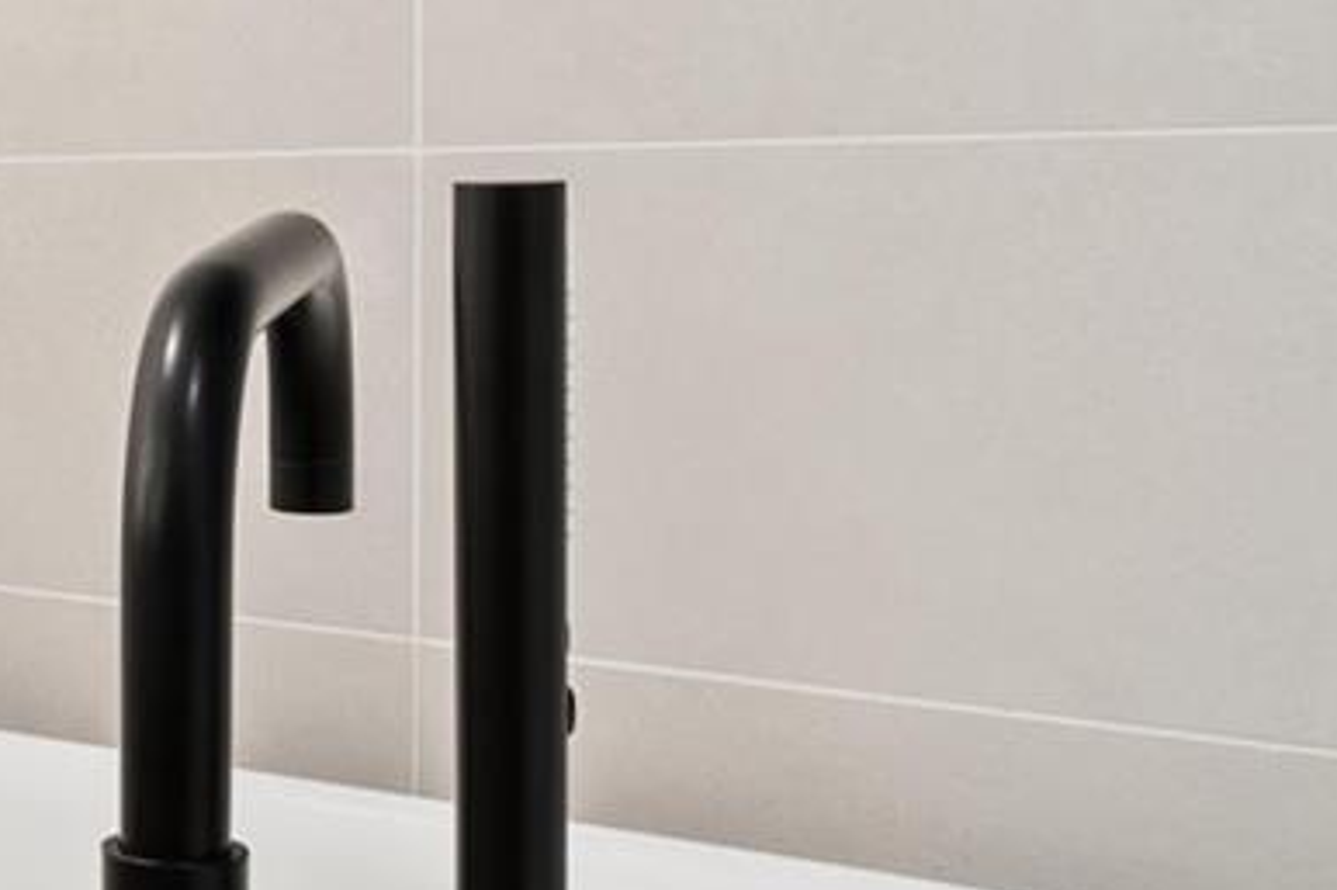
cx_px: -797
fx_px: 3155
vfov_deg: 16.0
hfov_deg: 19.9
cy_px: 338
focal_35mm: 85
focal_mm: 10.4
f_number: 8
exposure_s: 2.5
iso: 400
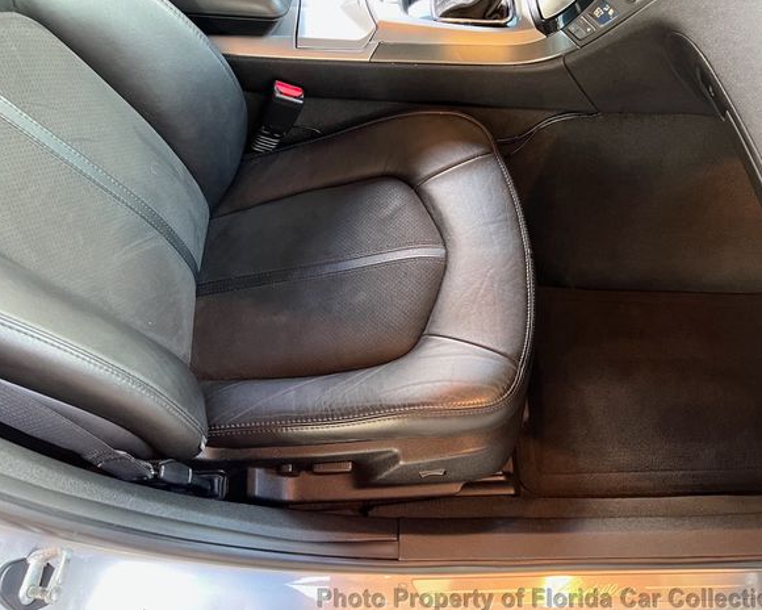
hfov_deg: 62.1
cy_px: 312
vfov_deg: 51.5
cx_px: 409
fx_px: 631
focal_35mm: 28
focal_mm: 5.7
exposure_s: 1/60
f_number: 1.5
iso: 400
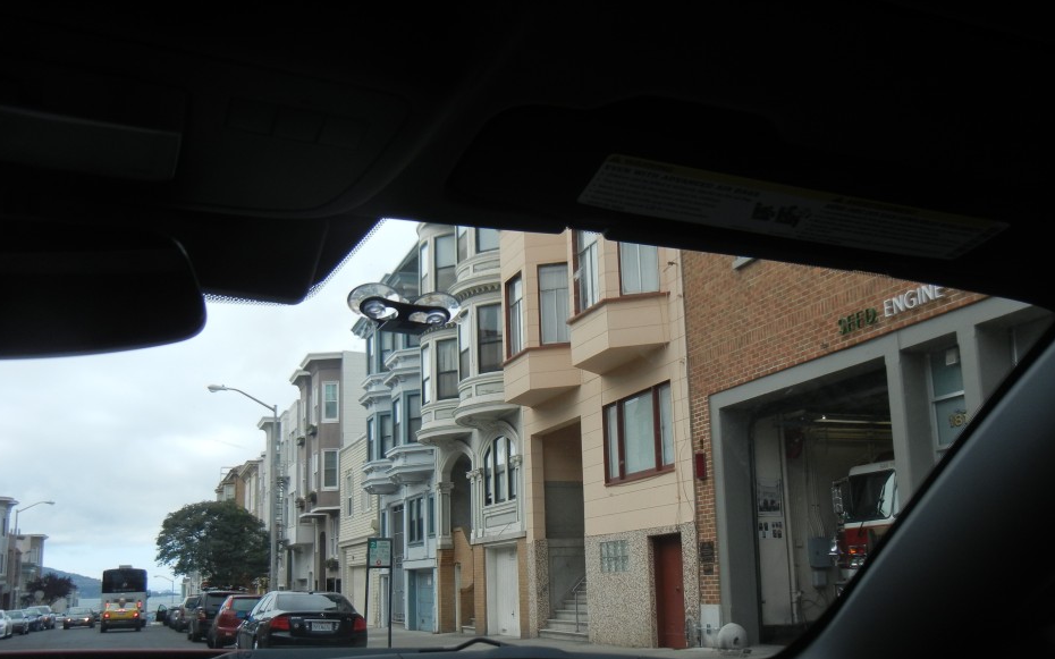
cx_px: 566
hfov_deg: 55.3
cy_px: 422
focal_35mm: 35
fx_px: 1006
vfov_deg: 36.0
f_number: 3.5
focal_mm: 5.4
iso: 160
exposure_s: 1/537
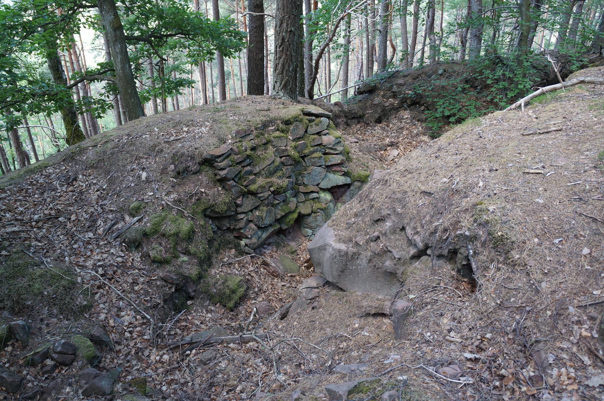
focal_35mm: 27
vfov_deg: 47.8
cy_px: 200
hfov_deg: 67.5
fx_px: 452
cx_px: 302
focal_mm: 18
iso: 250
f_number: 4
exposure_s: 1/60
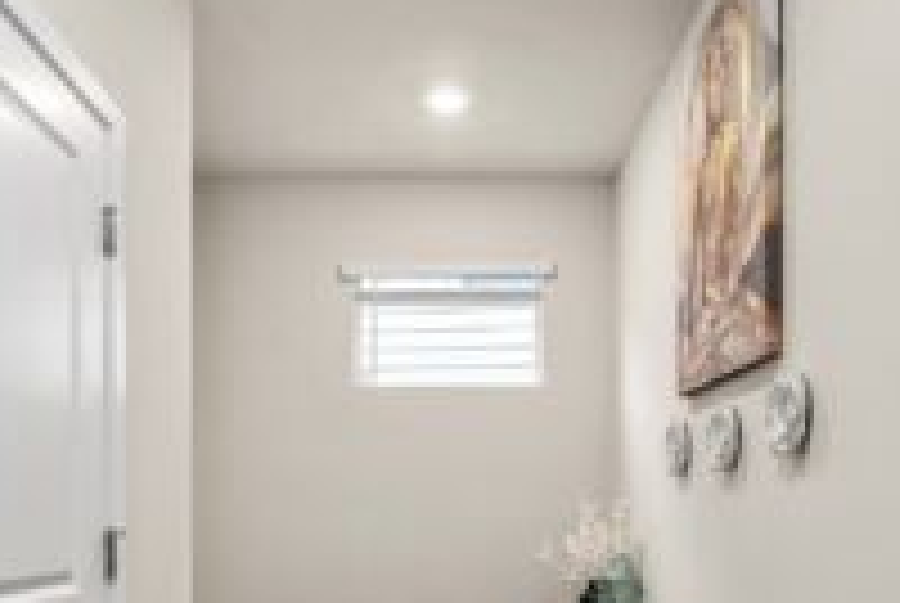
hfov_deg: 61.9
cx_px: 450
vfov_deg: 40.5
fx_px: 751
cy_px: 542
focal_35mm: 30
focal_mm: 15
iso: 200
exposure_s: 1/60
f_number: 7.1
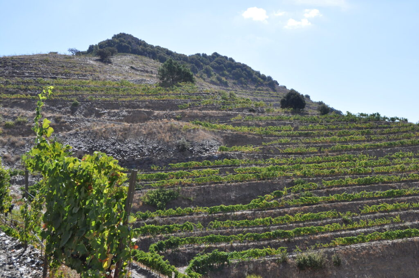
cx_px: 210
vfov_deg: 29.8
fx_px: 523
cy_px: 139
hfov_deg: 43.7
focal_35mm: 45
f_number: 9
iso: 200
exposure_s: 1/320
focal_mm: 30
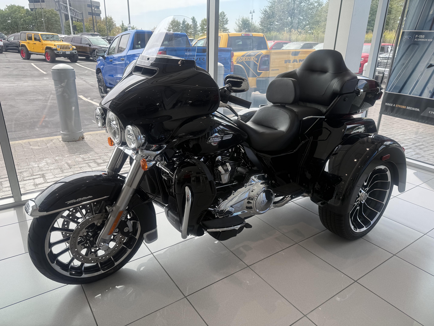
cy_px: 163
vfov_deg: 56.8
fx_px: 301
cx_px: 217
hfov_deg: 71.6
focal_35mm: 24
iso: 80
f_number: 1.78
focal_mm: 6.76
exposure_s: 1/532
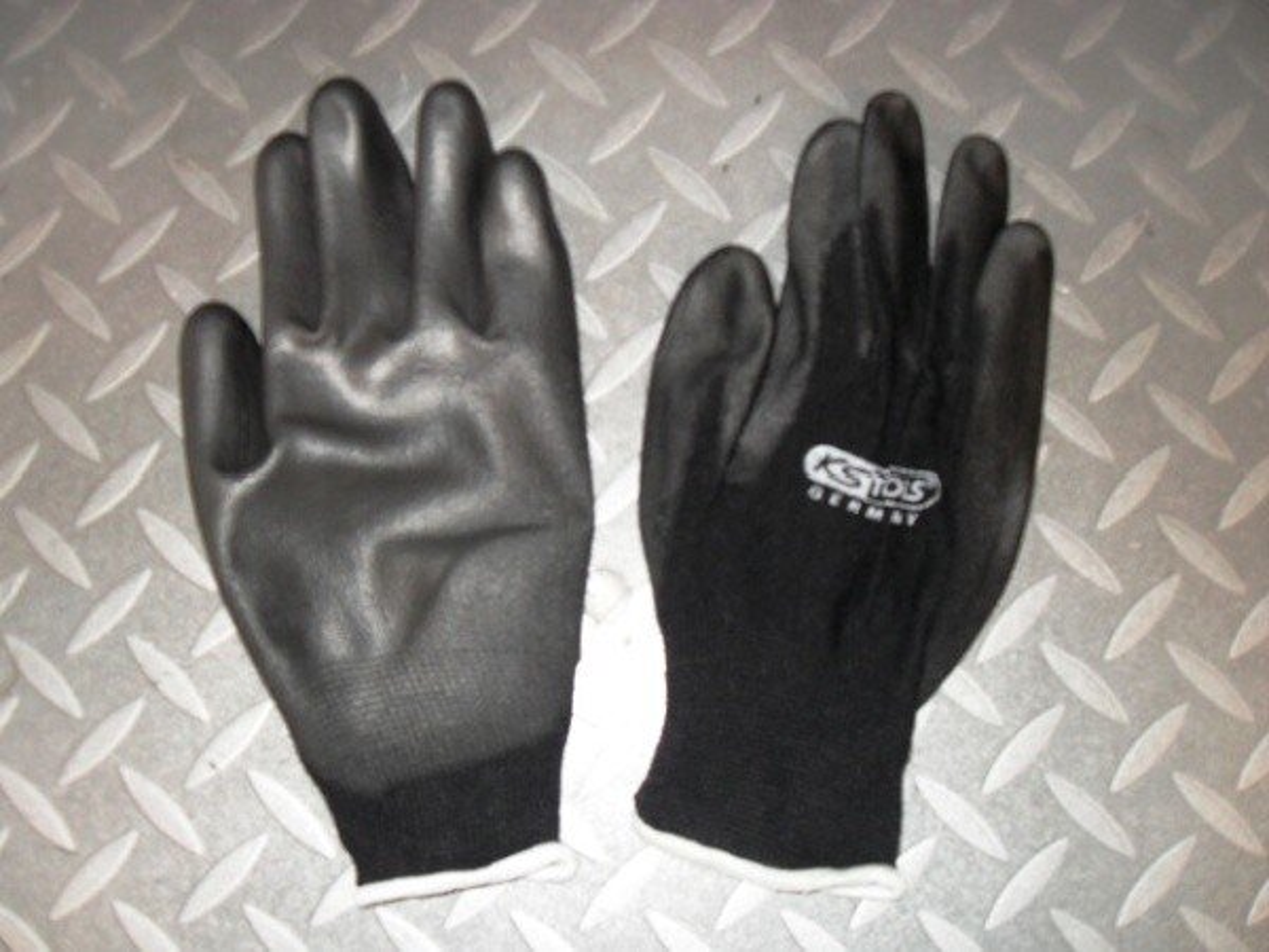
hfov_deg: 52.6
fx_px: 1283
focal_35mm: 35
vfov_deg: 40.7
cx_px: 634
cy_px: 476
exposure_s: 1/45
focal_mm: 6.2
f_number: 2.8
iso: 200
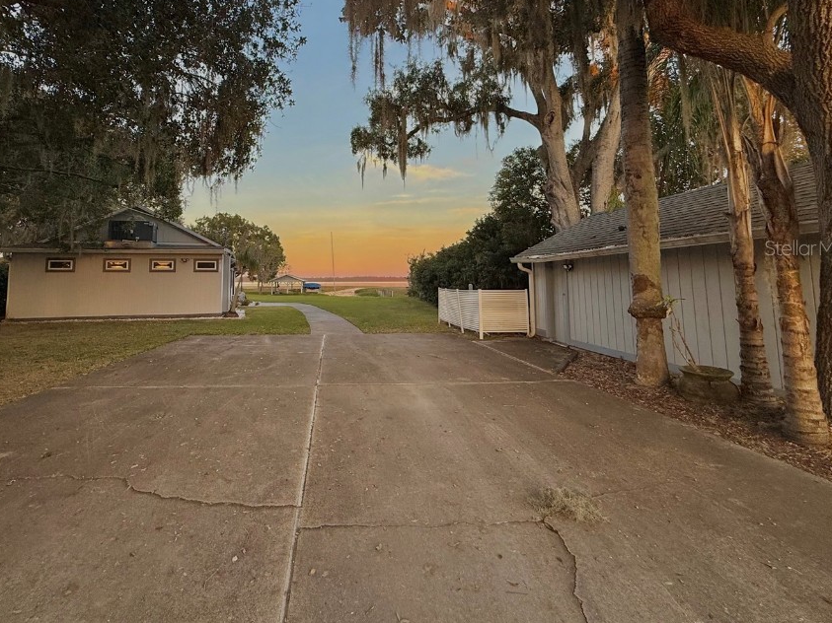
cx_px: 352
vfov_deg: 73.9
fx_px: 409
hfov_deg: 90.4
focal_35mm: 17
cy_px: 247
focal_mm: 2.22
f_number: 2.2
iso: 50
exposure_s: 1/213
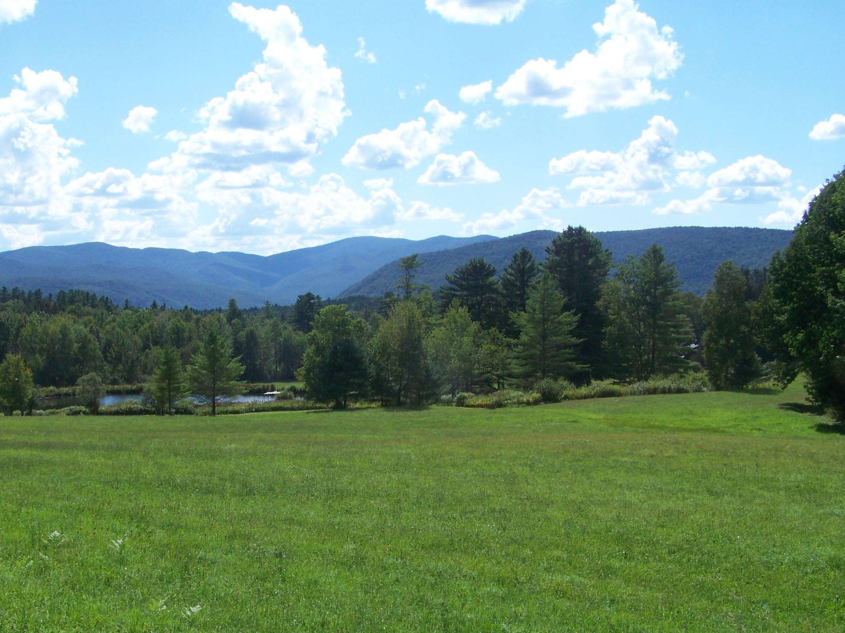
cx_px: 295
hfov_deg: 39.3
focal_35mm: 48
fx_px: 1172
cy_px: 390
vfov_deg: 30.2
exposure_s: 1/640
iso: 69
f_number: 4
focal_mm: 5.85
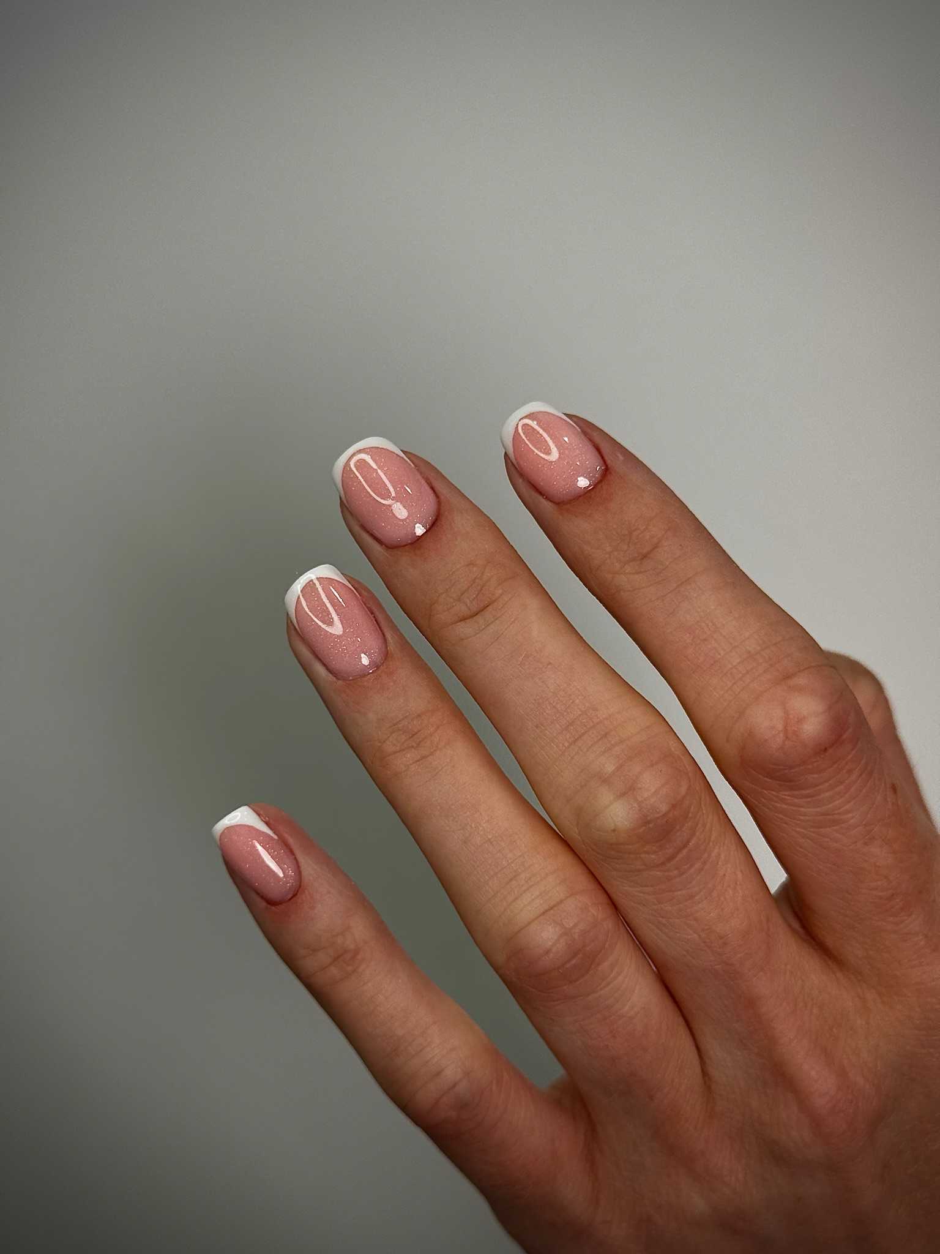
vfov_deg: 39.7
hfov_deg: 30.3
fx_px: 1738
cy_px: 627
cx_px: 470
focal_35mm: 48
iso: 64
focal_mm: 6.76
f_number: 1.78
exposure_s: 1/558
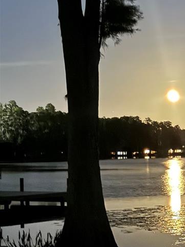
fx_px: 855
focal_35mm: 120
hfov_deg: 12.0
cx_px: 231
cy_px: 150
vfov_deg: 16.4
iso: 1600
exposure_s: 1/2
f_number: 1.78
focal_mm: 6.76
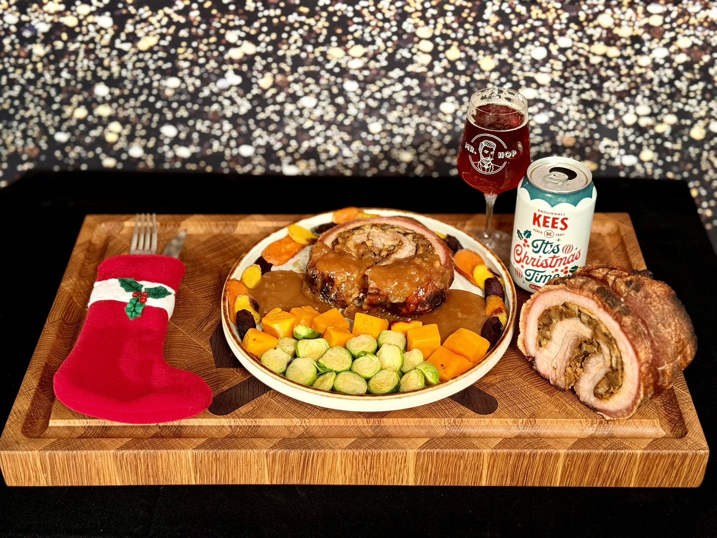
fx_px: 994
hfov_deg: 39.7
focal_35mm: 48
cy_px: 269
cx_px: 358
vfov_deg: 30.3
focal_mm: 6.76
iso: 250
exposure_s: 1/33
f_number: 1.78
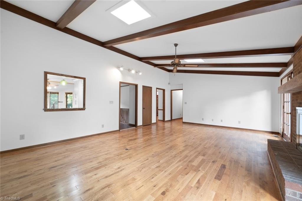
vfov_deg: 81.2
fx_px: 117
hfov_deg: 104.2
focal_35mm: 14
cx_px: 151
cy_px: 100
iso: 320
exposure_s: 1/2
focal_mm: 14
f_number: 7.1
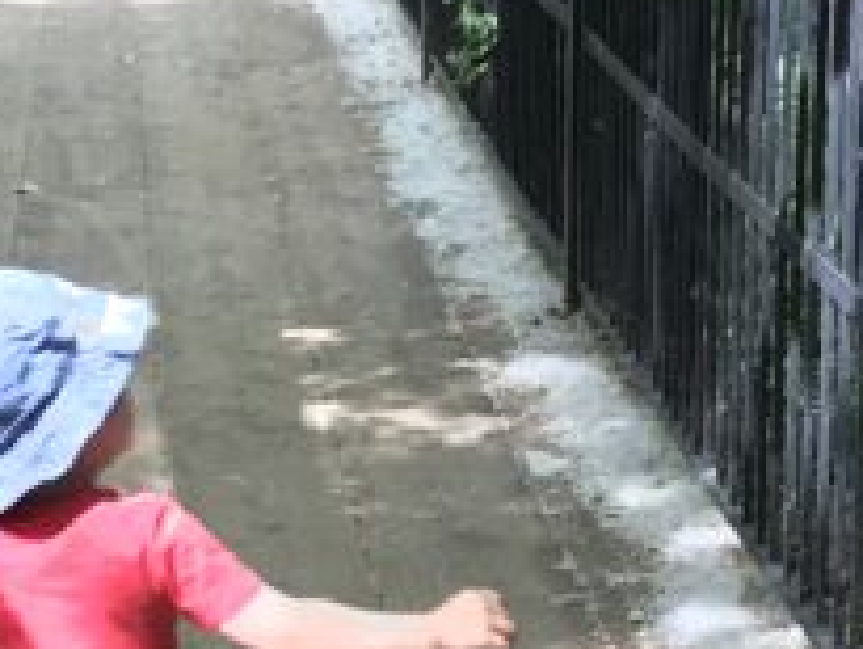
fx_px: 3492
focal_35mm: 140
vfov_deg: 10.6
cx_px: 173
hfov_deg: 14.0
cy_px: 350
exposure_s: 1/60
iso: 20
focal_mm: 3.99
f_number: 1.8
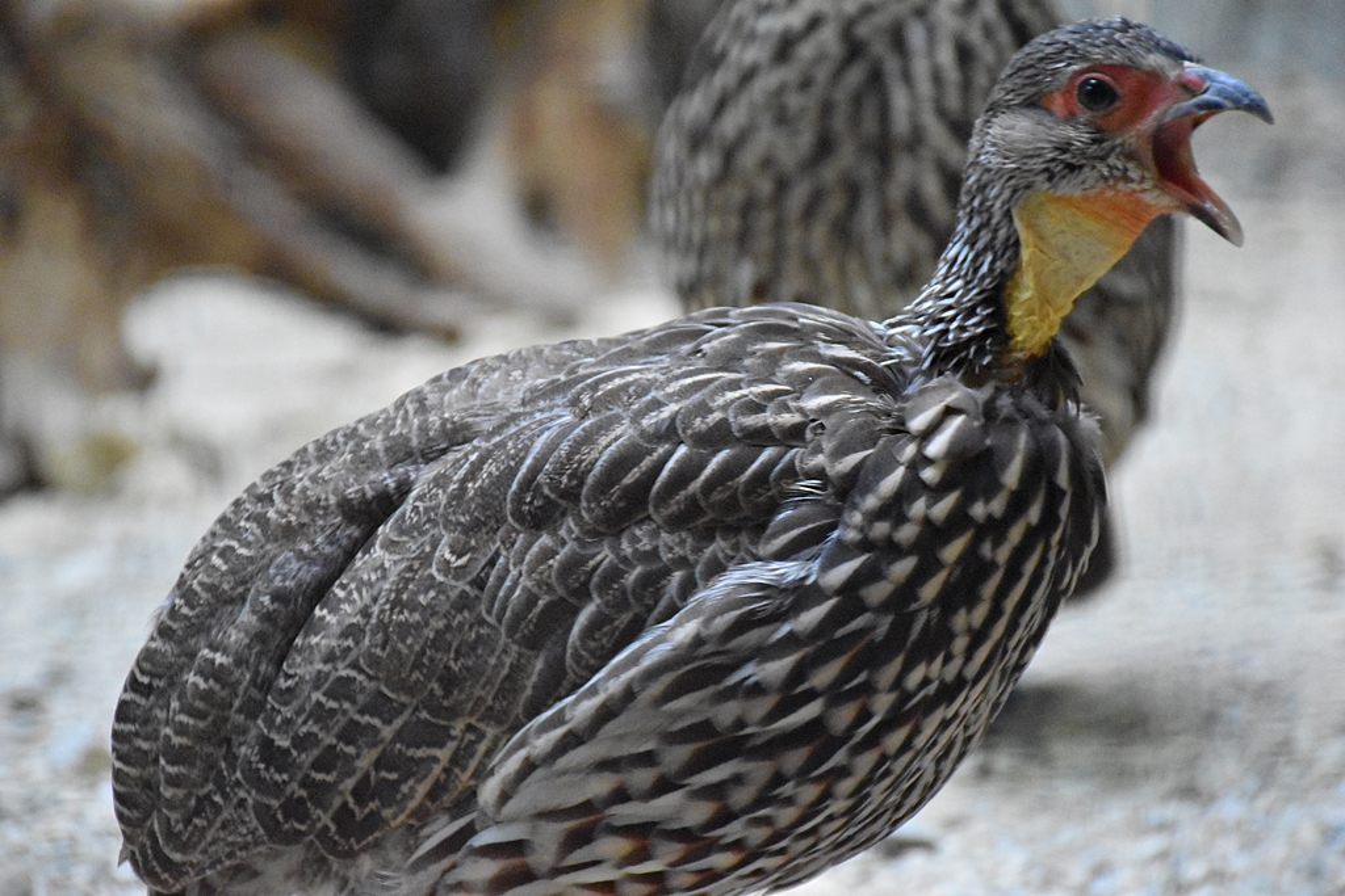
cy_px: 448
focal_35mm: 195
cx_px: 672
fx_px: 7286
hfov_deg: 10.5
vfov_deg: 7.0
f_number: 5.6
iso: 11400
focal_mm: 130
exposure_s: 1/125
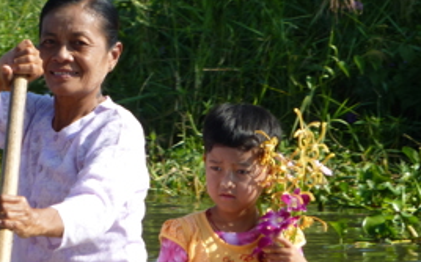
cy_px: 89
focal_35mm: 383
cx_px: 112
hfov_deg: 5.5
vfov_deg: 3.4
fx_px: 4391
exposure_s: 1/320
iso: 80
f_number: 4.7
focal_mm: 39.7
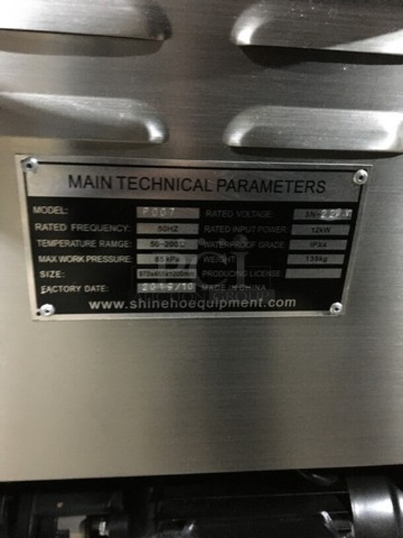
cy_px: 269
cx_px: 202
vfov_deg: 61.7
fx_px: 450
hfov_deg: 48.2
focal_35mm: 29
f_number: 2.2
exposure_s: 1/15
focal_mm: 4.15
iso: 400
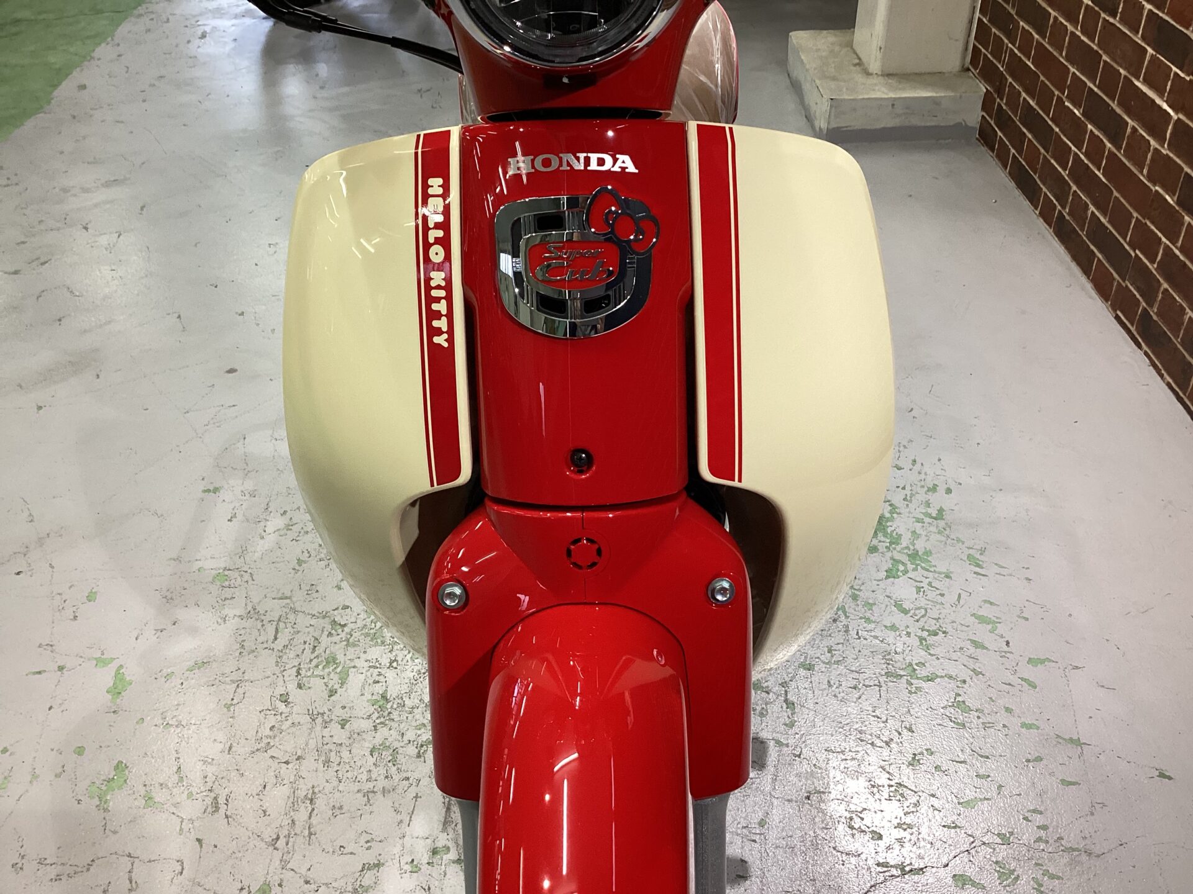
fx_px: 1068
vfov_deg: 45.4
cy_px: 447
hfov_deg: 58.4
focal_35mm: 31
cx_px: 596
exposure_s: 1/60
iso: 125
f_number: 2.4
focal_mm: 3.3
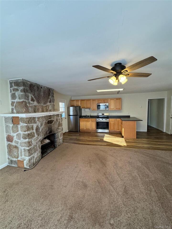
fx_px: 93
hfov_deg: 85.7
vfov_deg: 102.1
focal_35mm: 14
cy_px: 114
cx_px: 86
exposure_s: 1/120
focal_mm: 2.22
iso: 160
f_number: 2.2
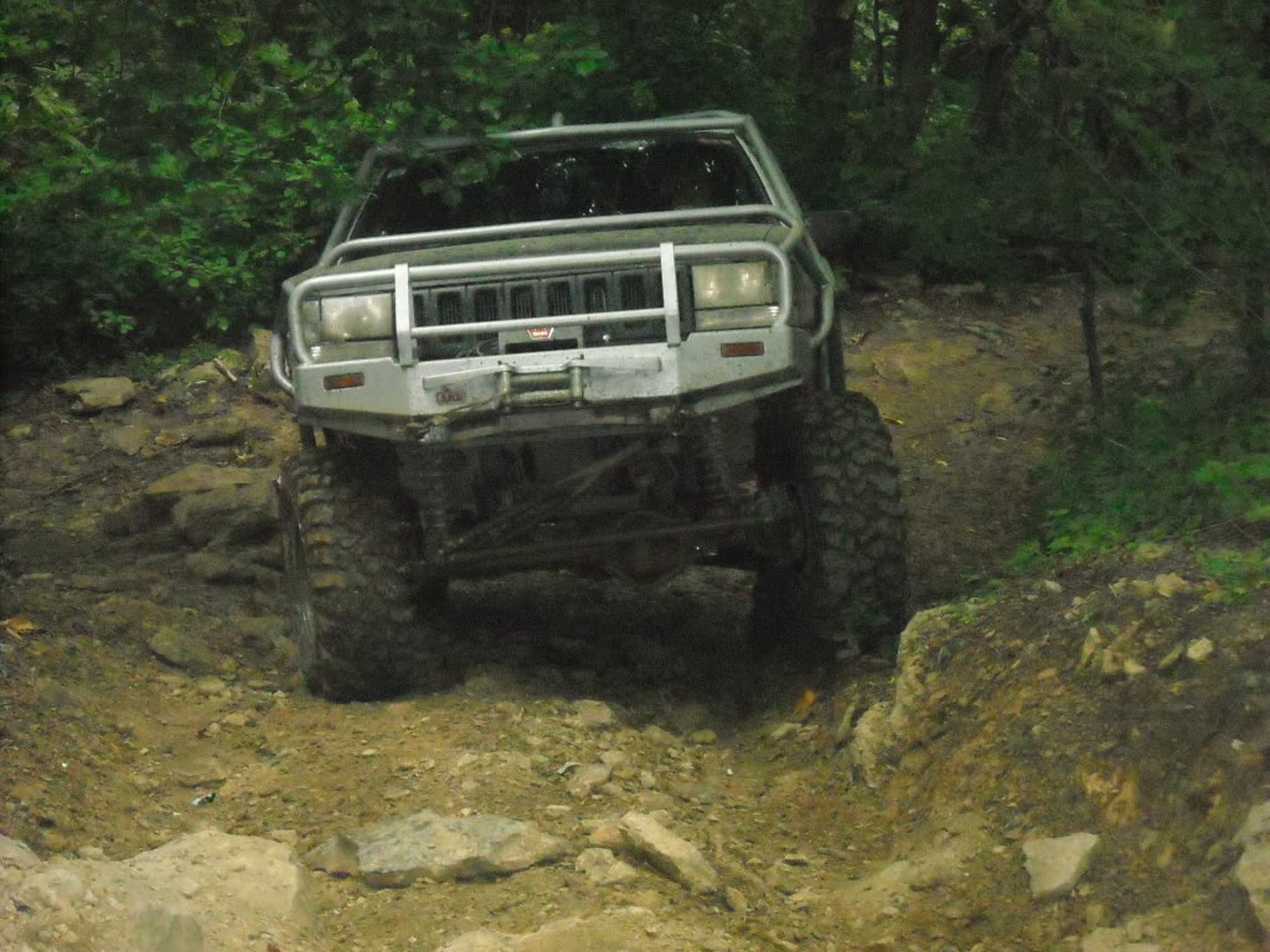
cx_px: 635
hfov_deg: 18.7
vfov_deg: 14.1
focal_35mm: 105
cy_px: 476
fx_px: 3852
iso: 1600
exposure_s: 1/125
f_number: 4.7
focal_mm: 17.1
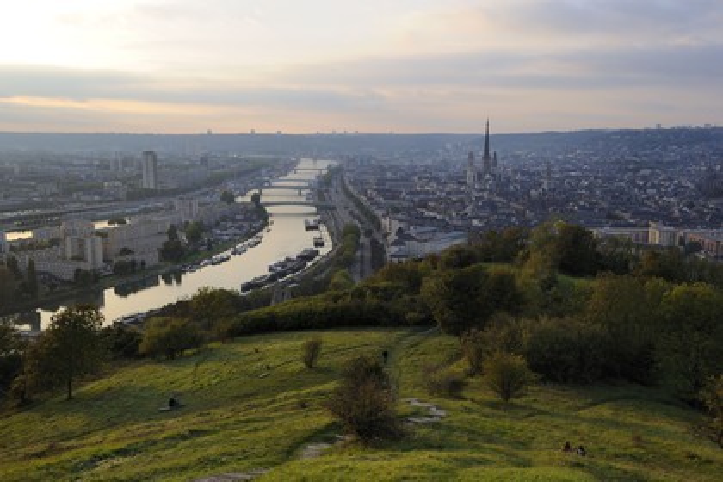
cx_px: 362
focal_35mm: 32
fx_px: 643
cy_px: 241
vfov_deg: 41.1
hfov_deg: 58.7
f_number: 8
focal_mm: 32
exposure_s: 1/100
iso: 200
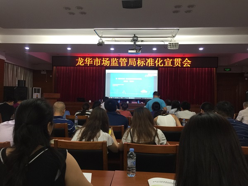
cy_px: 93
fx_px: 208
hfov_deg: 61.7
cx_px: 124
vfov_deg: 48.2
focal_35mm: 29
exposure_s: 1/17
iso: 80
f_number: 2.2
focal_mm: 4.15
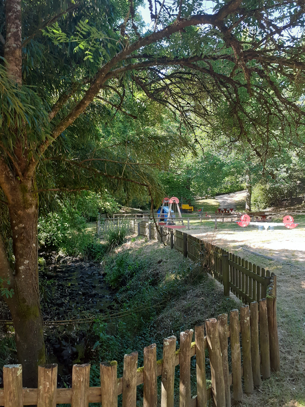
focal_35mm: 27
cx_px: 152
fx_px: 317
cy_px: 204
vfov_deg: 65.3
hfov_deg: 51.4
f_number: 1.9
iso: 64
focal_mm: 3.6
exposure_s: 1/100
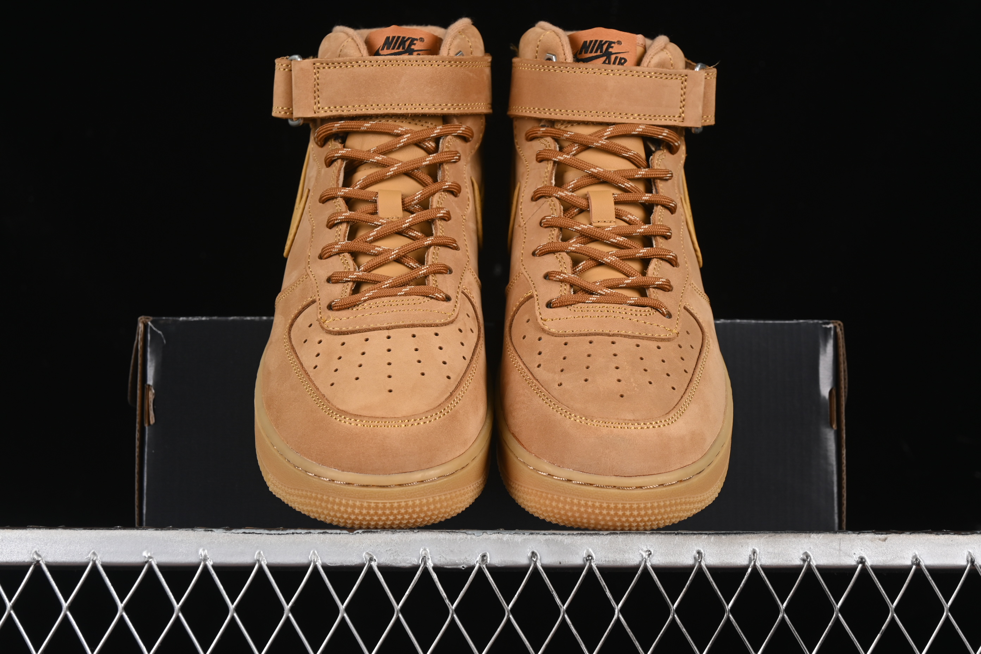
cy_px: 327
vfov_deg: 18.2
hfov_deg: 27.0
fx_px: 2044
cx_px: 490
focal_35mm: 75
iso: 160
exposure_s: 1/60
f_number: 7.1
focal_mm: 50
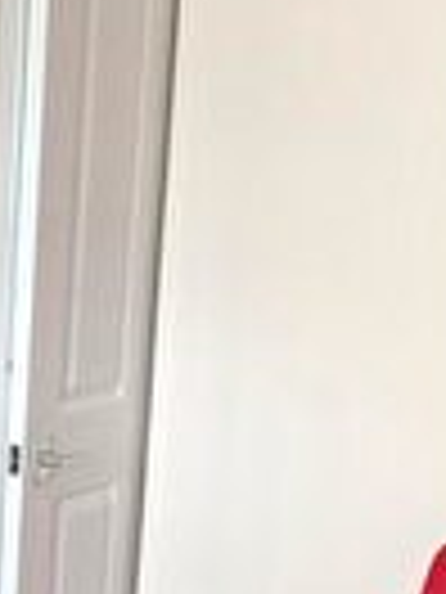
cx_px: -50
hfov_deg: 13.1
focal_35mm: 111
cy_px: 677
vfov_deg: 17.1
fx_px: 1907
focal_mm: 3.99
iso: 32
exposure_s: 1/94
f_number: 1.8
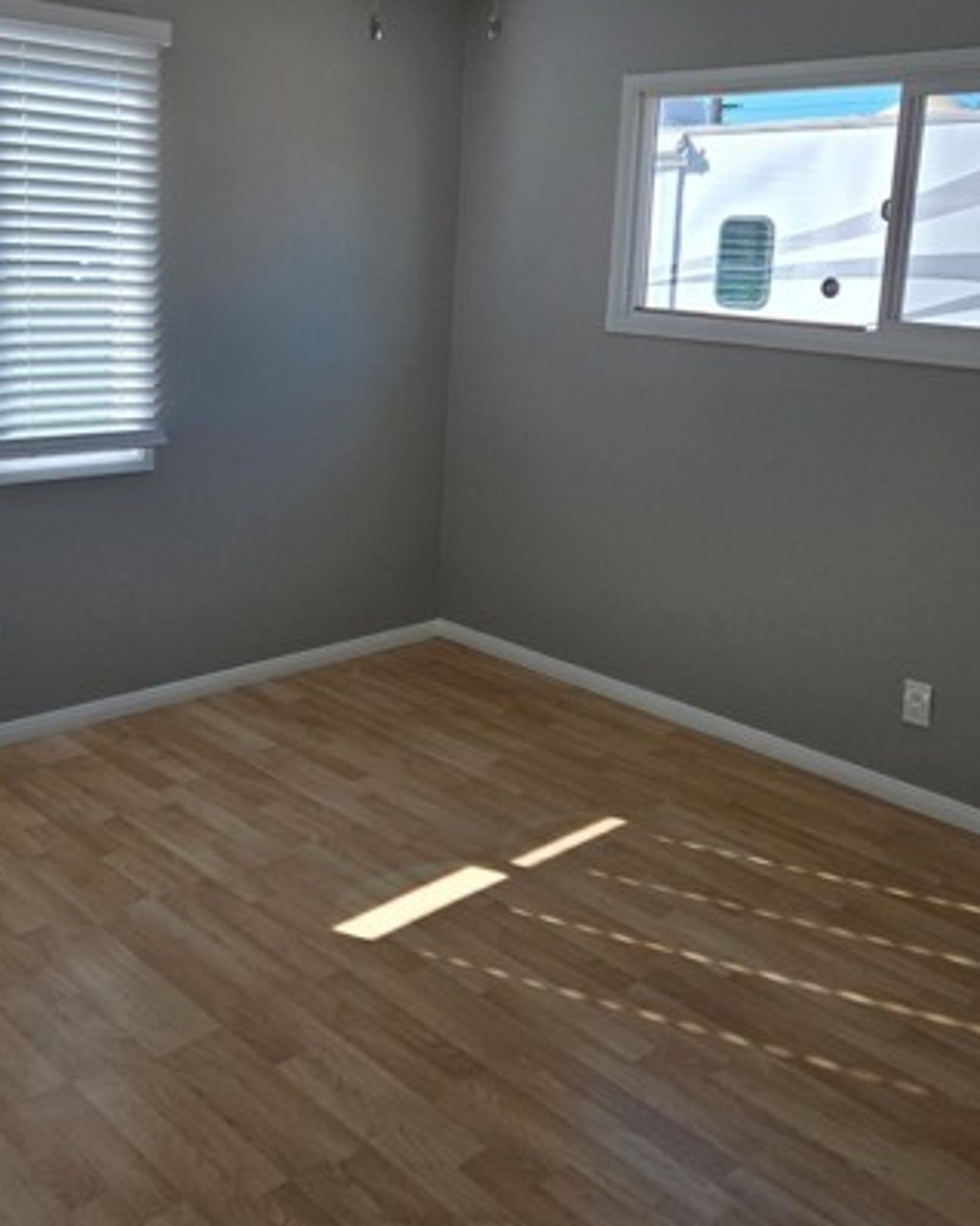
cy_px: 461
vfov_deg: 49.8
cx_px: 449
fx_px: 1306
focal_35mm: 36
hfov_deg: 41.1
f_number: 1.8
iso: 80
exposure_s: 1/1571
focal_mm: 5.4
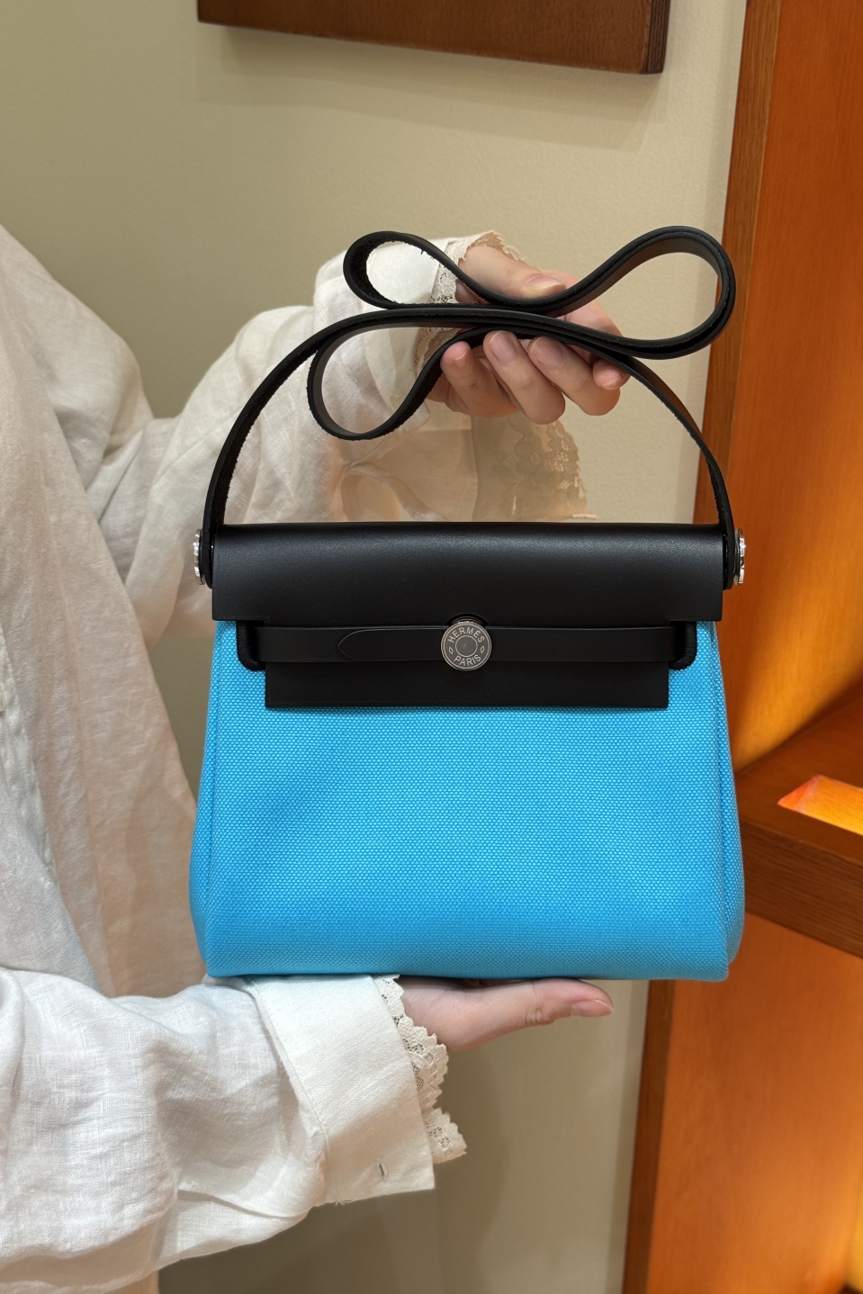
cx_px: 466
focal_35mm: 50
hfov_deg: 27.0
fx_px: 1797
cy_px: 647
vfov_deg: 39.6
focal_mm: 6.76
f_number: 1.78
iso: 50
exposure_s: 1/50
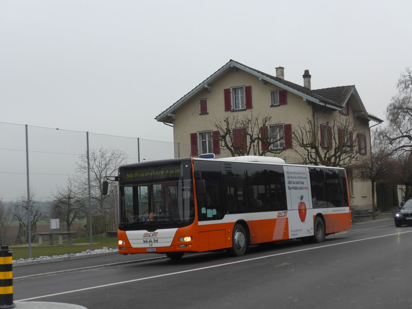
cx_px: 206
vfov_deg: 23.7
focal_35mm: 62
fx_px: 738
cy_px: 154
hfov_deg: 31.2
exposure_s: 1/320
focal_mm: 12.7
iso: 160
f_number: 3.7
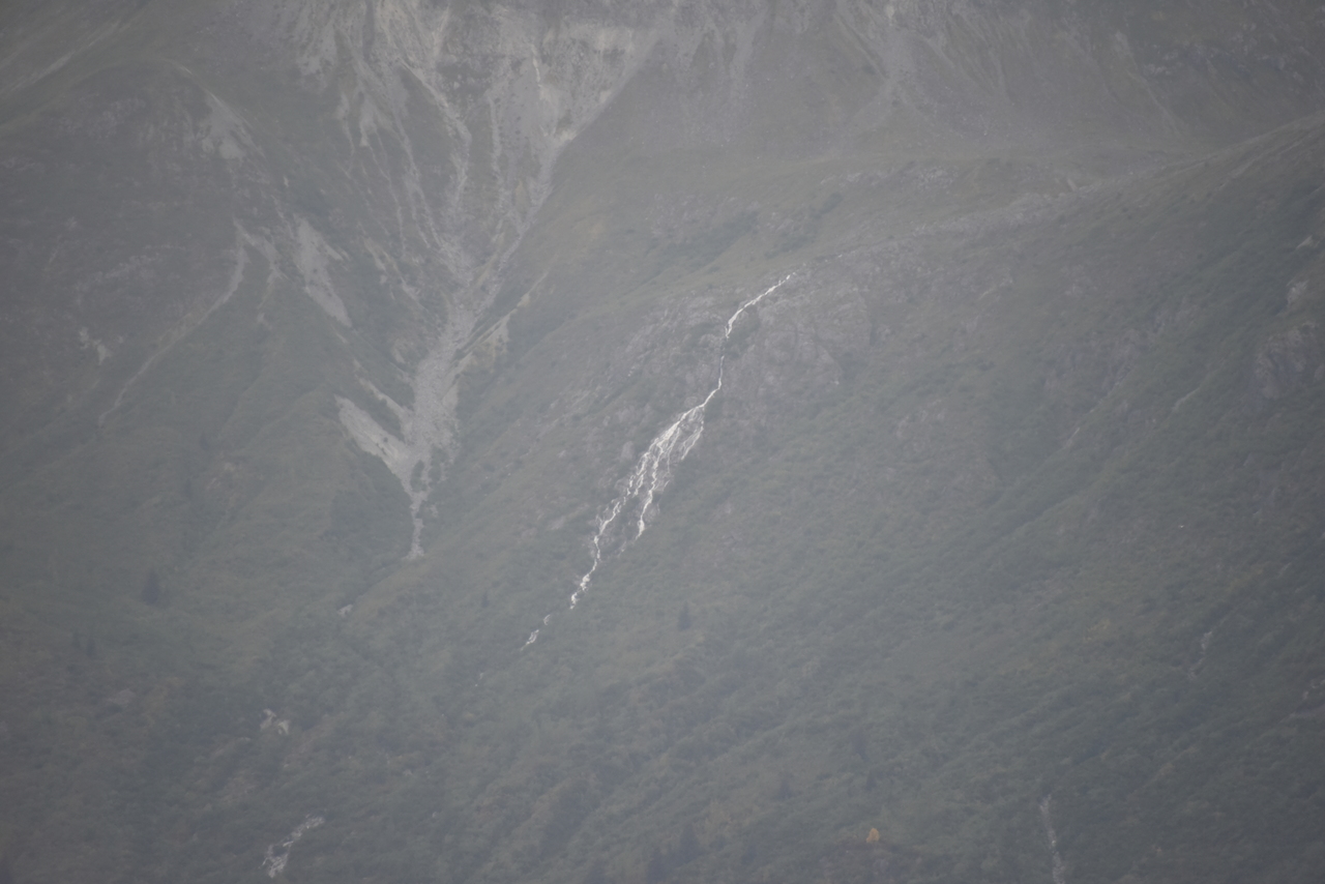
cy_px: 442
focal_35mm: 300
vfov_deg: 4.6
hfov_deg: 6.9
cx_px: 662
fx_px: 11043
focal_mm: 300
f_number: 5.6
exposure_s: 1/640
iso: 1100
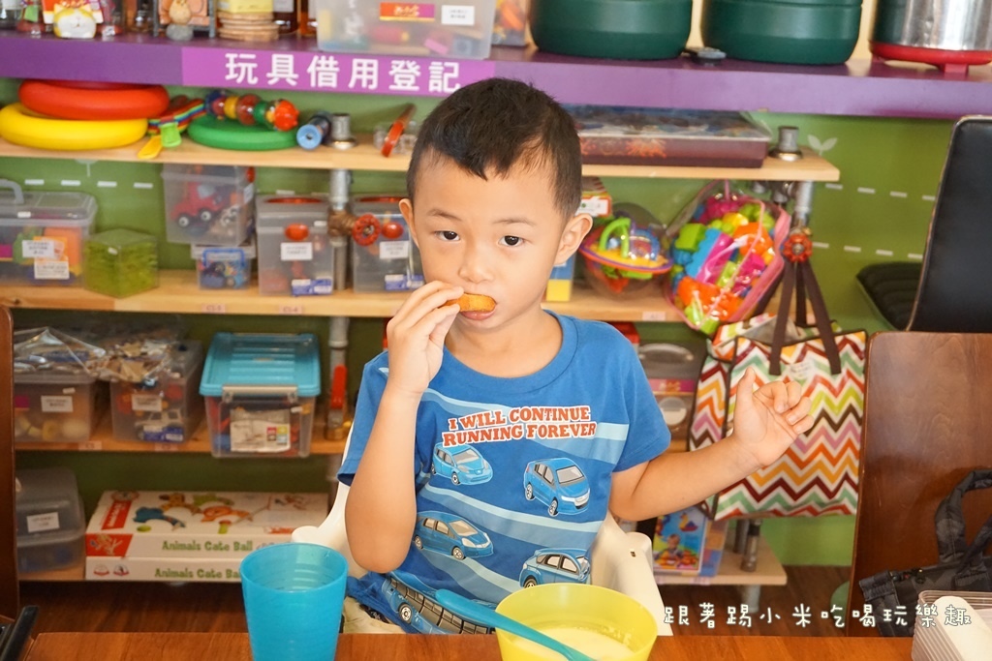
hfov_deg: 41.1
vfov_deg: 28.1
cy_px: 330
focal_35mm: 48
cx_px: 496
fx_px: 1323
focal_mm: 32
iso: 3200
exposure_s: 1/100
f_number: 5
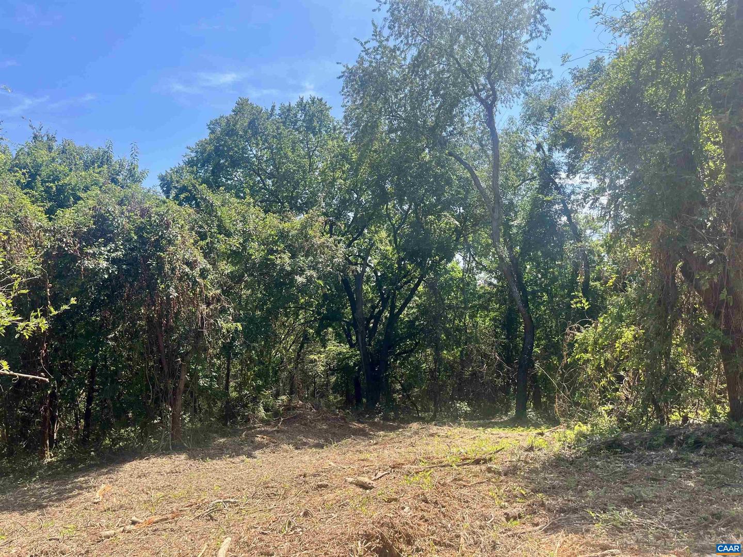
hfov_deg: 67.3
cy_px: 278
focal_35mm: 26
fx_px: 558
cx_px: 372
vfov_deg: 53.1
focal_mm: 5.1
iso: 50
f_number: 1.6
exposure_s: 1/1000
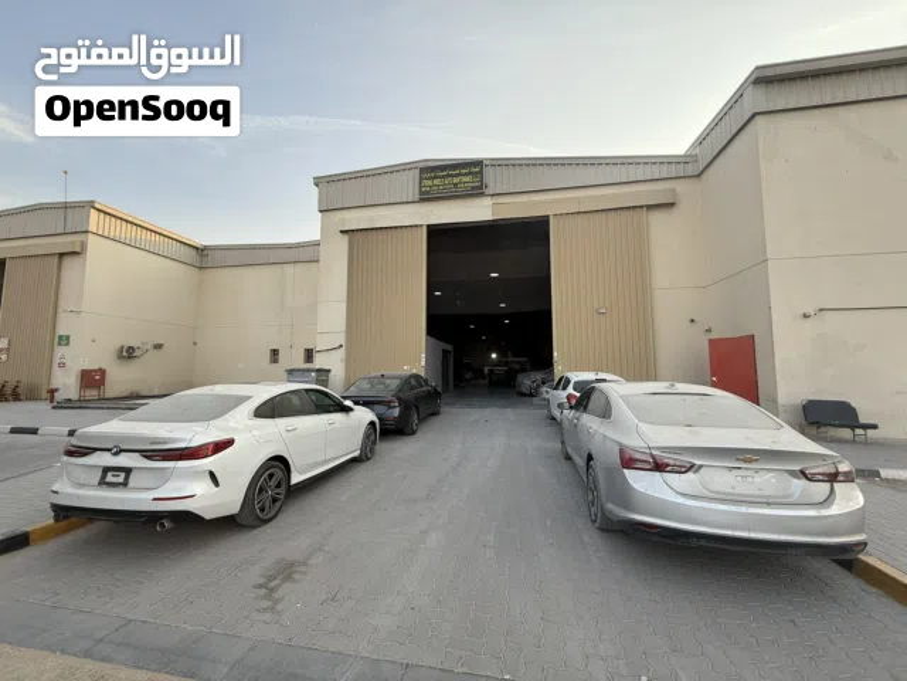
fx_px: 367
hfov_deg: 102.1
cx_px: 454
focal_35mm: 14
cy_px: 340
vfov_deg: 85.7
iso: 50
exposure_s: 1/273
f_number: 2.2
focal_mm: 2.22
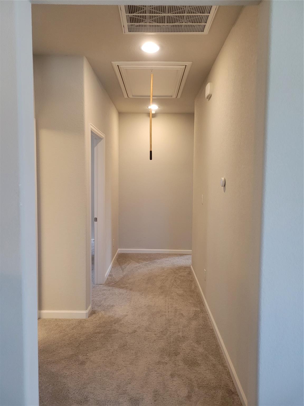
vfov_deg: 67.3
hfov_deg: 53.1
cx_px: 152
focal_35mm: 26
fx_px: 304
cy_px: 203
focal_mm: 5.4
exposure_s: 1/120
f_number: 1.8
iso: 320
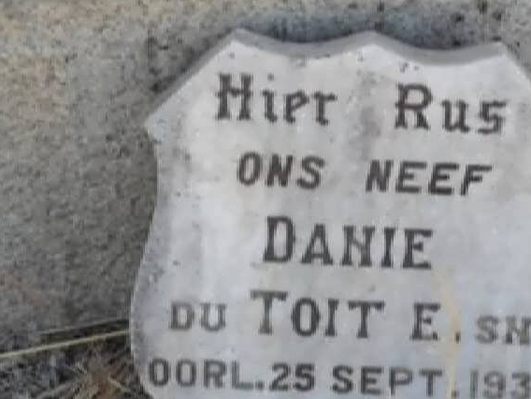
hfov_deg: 14.8
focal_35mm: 133
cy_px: 338
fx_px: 2040
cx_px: 409
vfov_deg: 11.1
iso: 80
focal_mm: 11.2
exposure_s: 1/125
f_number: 5.6
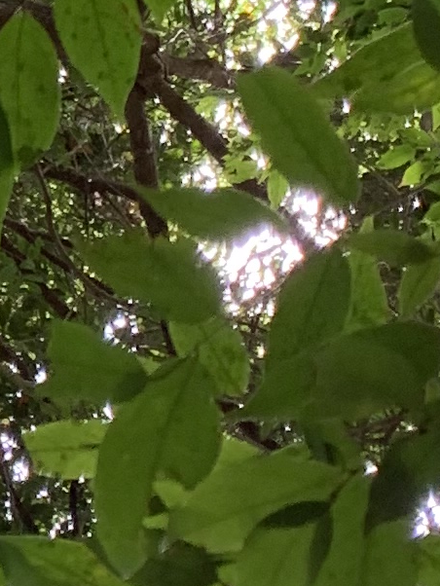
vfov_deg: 11.3
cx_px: -788
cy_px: 62
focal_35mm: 174
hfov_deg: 7.7
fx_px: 2947
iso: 32
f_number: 1.8
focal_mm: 4.25
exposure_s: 1/122
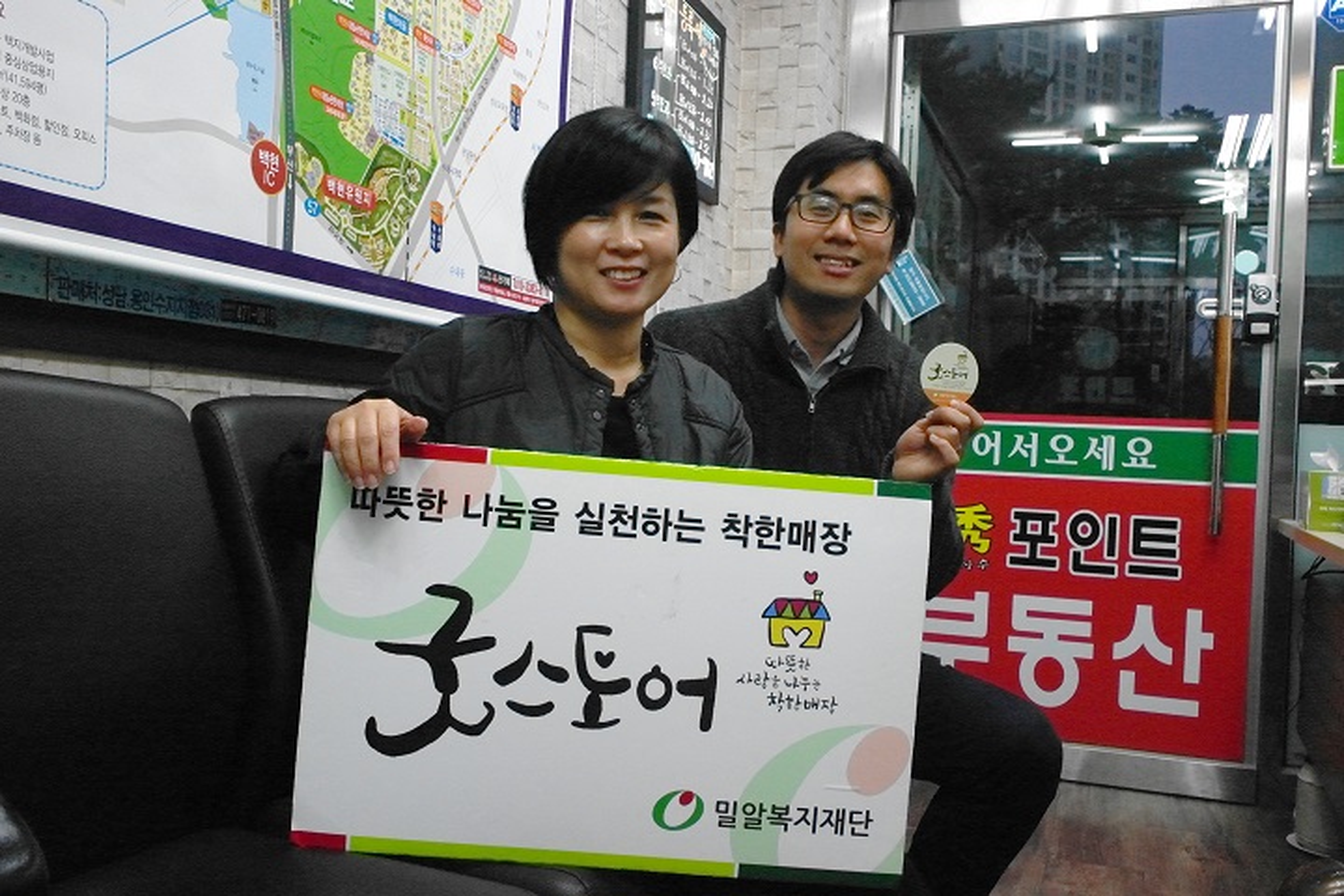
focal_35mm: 30
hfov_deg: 61.9
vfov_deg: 43.6
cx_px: 672
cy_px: 448
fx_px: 1120
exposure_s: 1/125
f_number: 7.1
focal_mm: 20
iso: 3200
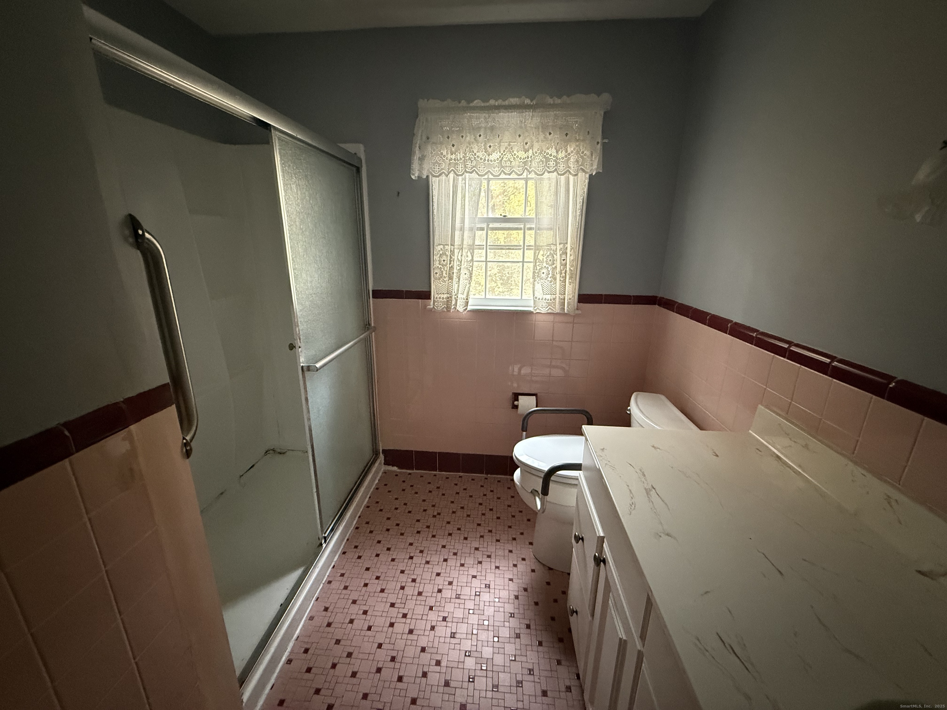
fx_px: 383
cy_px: 355
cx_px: 474
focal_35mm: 14
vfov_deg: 85.7
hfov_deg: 102.1
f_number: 2.2
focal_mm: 2.22
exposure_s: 1/60
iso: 800
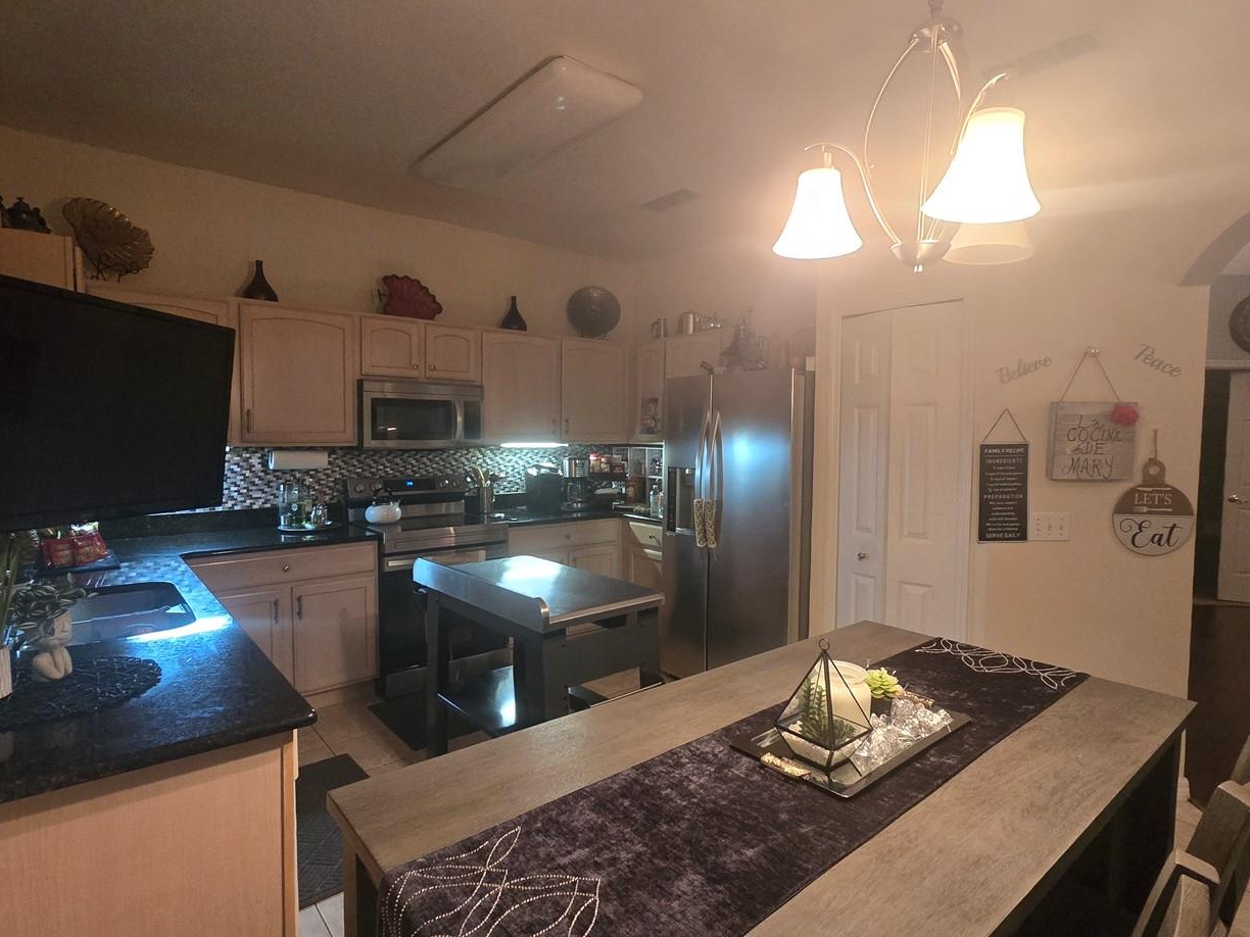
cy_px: 463
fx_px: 614
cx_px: 609
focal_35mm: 17
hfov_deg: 91.0
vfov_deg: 74.7
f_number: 2.2
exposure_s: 1/60
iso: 800
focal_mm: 2.2
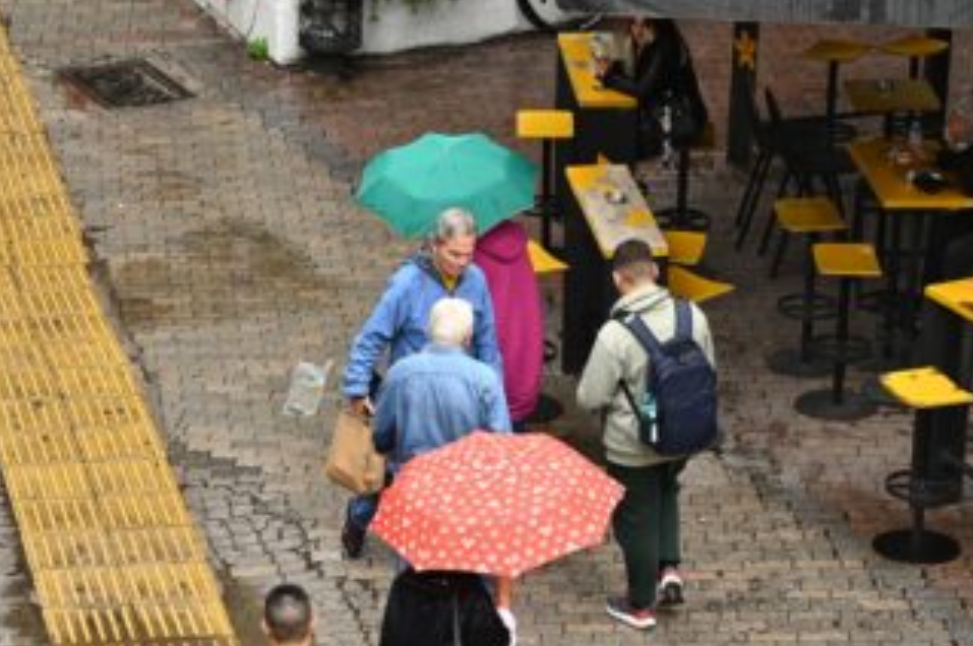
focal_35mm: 136
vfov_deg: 10.0
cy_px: 555
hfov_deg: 14.9
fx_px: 3672
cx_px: 87
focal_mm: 70
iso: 1100
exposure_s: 1/1000
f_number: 5.6
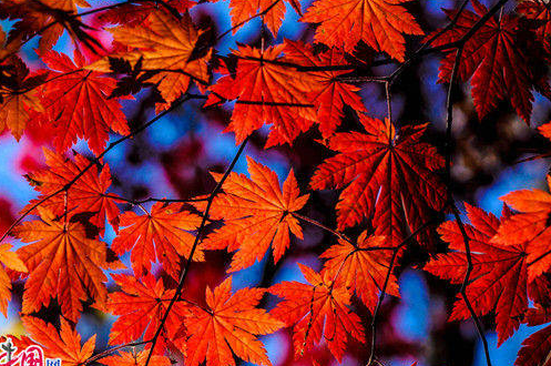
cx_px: 280
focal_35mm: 186
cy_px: 198
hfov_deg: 11.1
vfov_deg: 7.4
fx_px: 2843
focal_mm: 112
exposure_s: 1/1600
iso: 320
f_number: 5.6
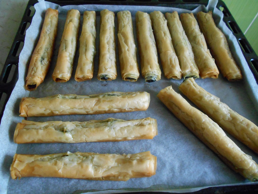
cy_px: 97
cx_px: 129
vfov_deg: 53.1
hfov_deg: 67.3
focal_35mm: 26
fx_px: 194
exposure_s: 1/80
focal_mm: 4.6
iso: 800
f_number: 3.2
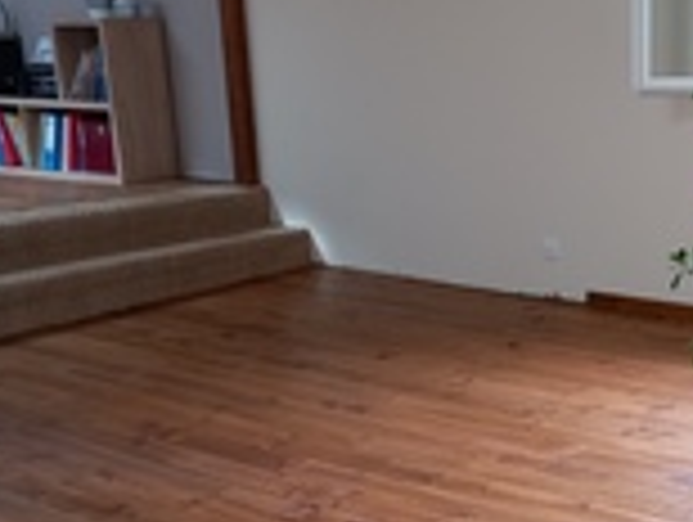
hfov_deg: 29.3
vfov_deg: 23.0
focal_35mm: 63
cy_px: 428
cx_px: 634
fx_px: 1263
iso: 250
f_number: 1.8
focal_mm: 4
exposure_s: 1/50
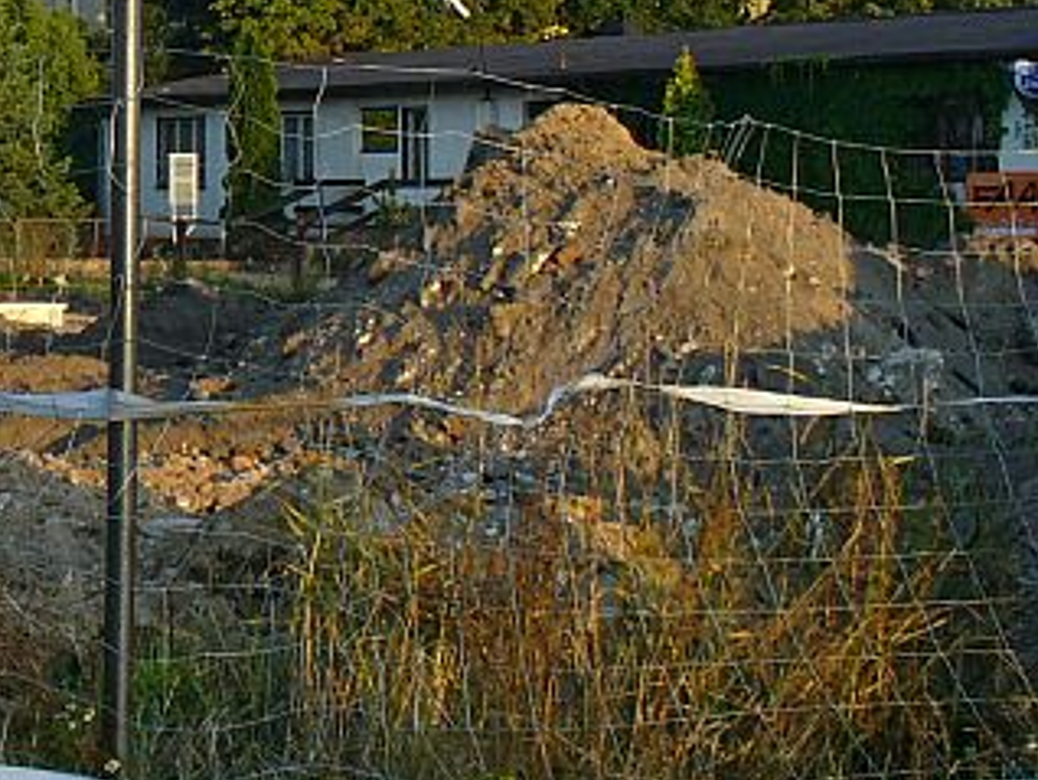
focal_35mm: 93
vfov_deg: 15.8
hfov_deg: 19.9
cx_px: -163
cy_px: 196
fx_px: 2791
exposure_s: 1/200
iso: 80
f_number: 2.8
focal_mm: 6.1
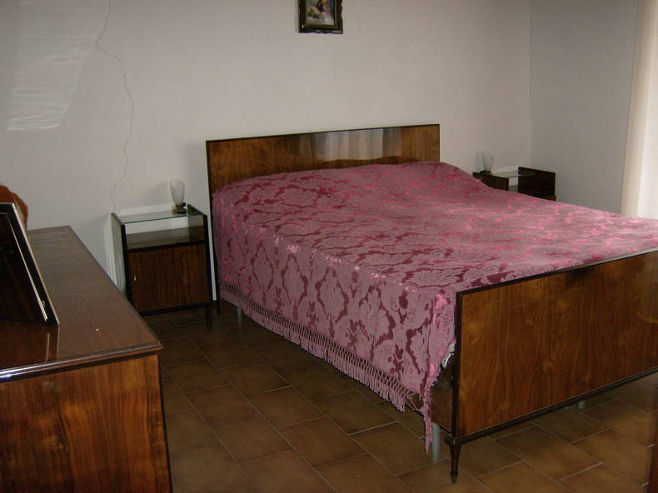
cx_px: 329
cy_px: 246
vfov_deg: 39.6
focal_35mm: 36
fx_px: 684
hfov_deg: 51.4
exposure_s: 1/60
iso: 200
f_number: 2.8
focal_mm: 6
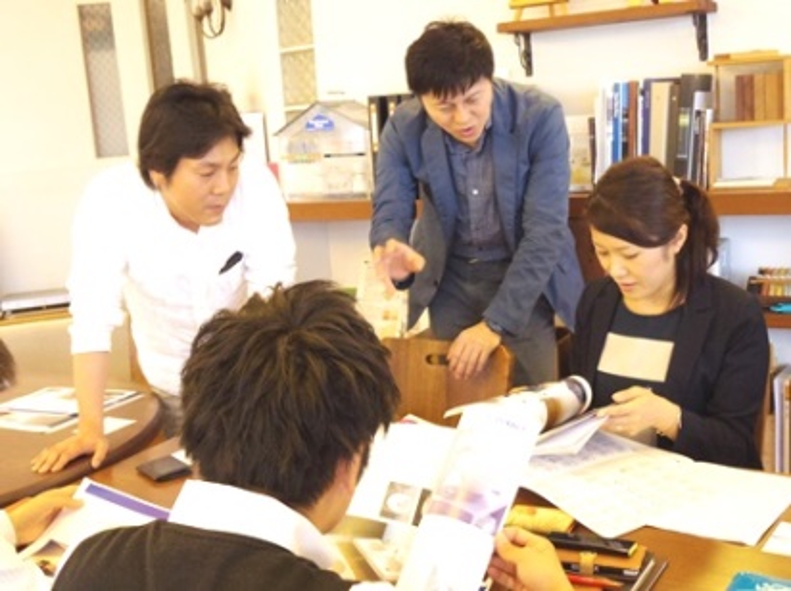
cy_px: 296
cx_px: 396
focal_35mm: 43
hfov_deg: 43.9
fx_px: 981
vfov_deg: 33.5
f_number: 3.2
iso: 1250
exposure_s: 1/60
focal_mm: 7.8
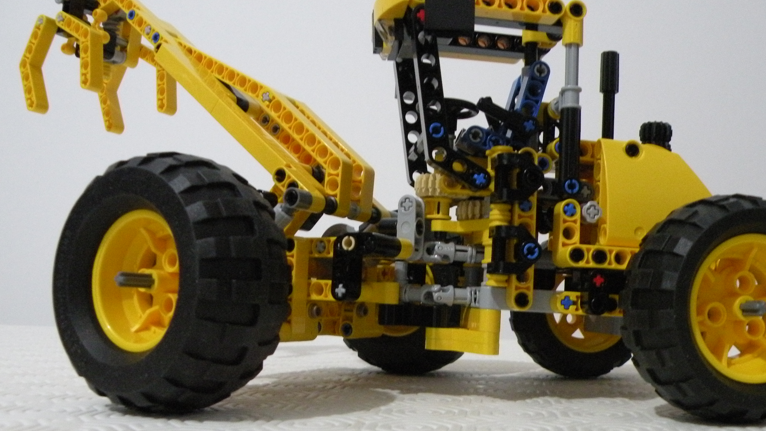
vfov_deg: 33.7
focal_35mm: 35
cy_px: 250
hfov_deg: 56.4
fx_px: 711
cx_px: 432
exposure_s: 1/10.5
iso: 400
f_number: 2.8
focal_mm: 4.7
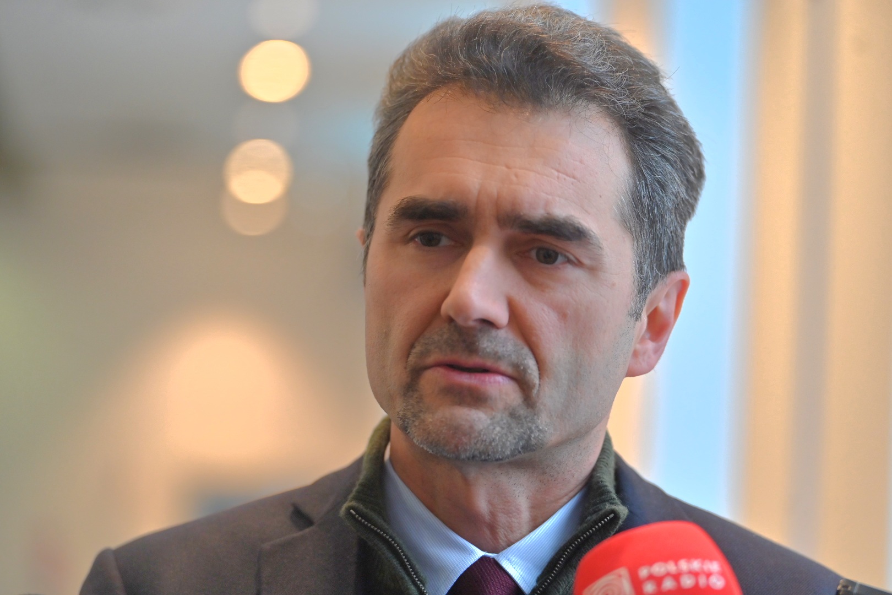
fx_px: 2973
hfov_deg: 17.1
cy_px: 298
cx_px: 446
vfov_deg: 11.4
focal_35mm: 120
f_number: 2.8
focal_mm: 120
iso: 1250
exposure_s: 1/400
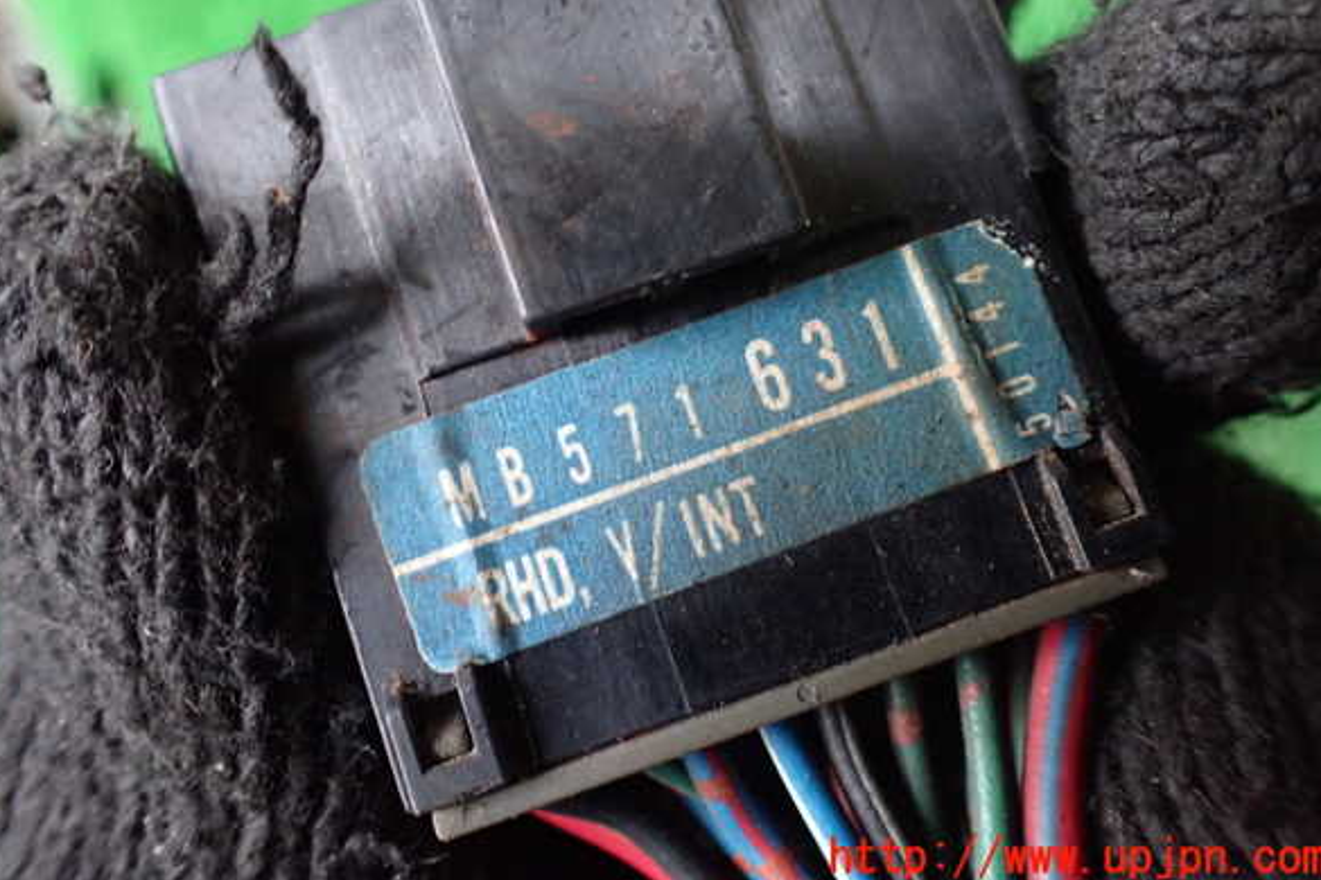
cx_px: 662
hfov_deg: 58.7
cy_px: 379
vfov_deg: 41.0
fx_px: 1174
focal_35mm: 32
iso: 1000
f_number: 2.3
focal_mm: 5.4
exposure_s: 1/30
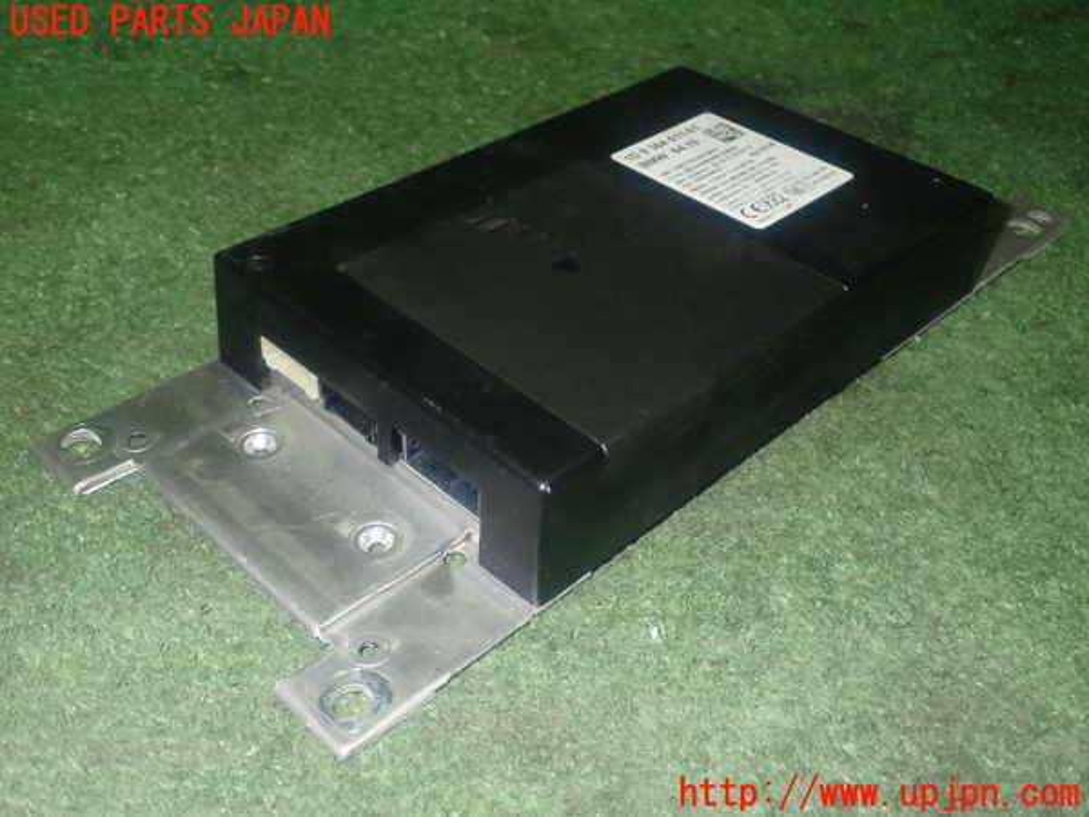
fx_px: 1195
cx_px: 544
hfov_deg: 49.0
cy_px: 408
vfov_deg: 37.7
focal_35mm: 38
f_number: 8
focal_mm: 6.83
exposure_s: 1/40
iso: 800
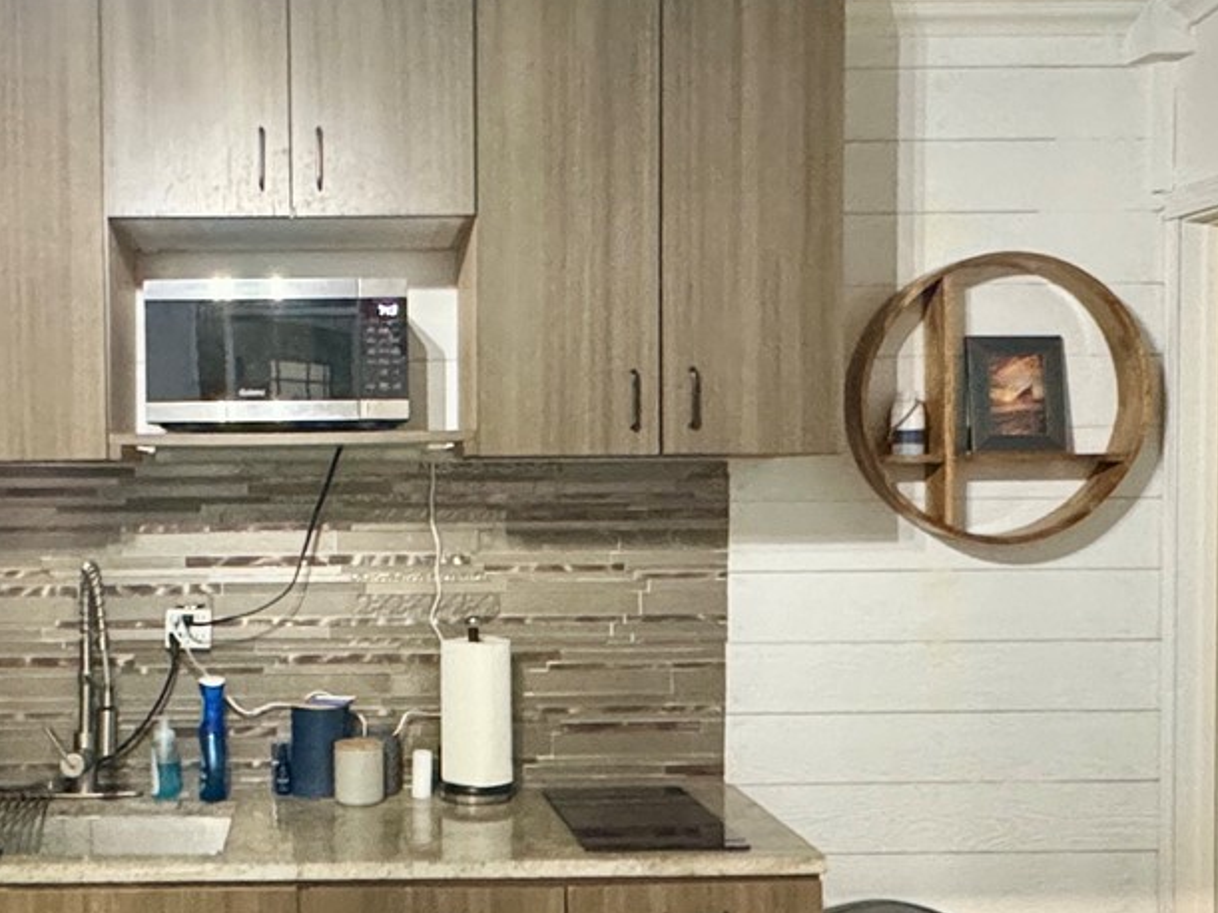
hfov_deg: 42.0
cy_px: 550
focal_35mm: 44
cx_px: 343
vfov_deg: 32.8
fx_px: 1548
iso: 1250
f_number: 2.2
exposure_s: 1/40
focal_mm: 2.22
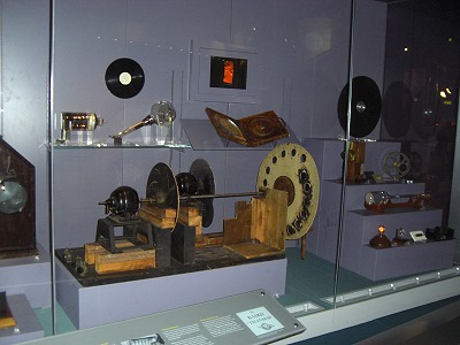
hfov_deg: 49.0
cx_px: 230
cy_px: 172
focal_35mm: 38
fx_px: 505
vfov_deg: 37.7
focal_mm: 6.2
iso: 200
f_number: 2.7
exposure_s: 1/60
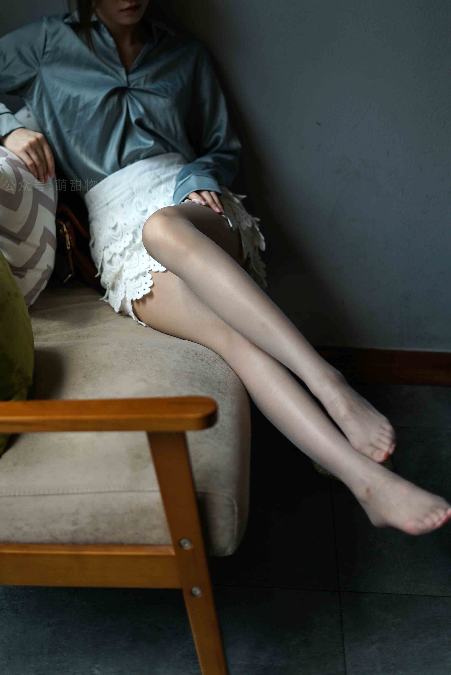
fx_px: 938
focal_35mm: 50
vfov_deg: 39.6
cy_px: 338
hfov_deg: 27.0
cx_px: 226
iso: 200
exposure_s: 1/1000
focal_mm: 50
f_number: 1.8
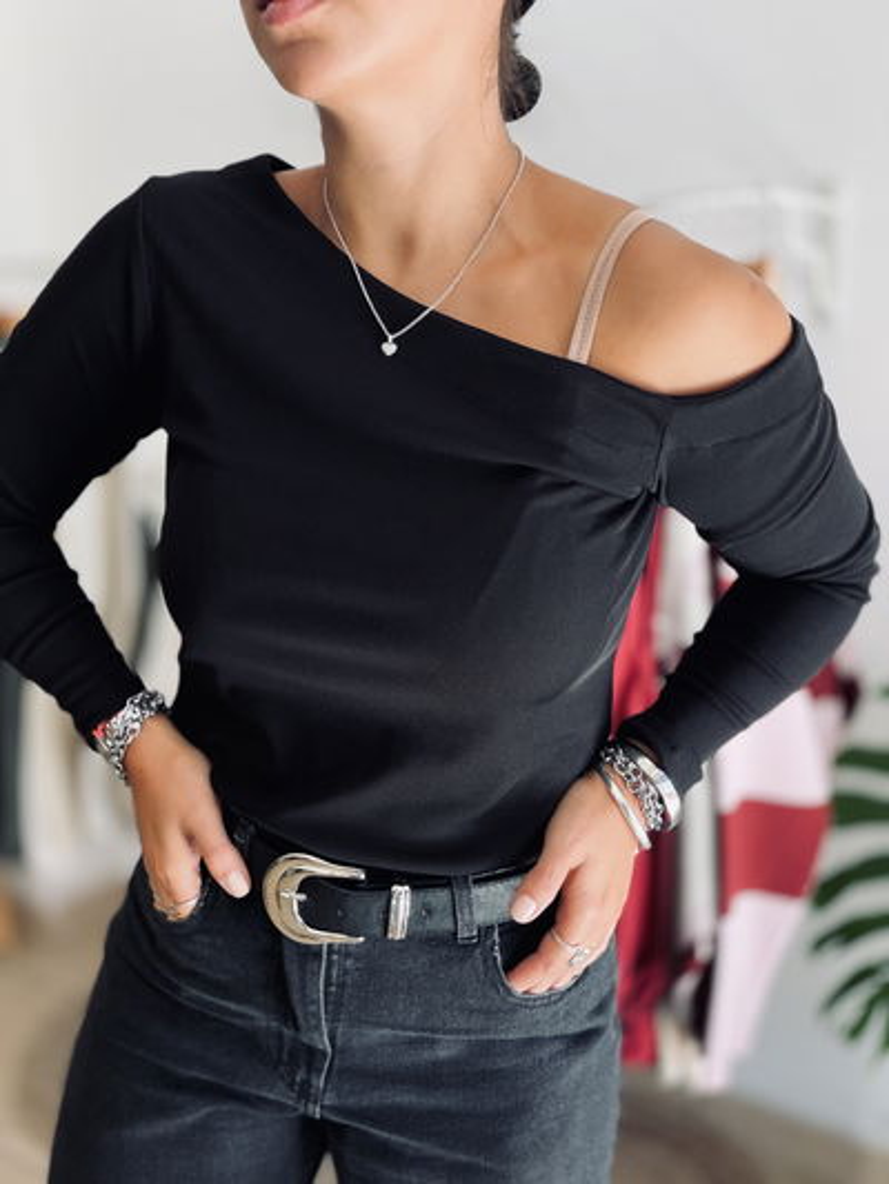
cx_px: 444
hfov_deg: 46.8
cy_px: 592
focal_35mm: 30
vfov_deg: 60.0
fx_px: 1027
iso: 50
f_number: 1.9
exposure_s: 1/121
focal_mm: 2.71
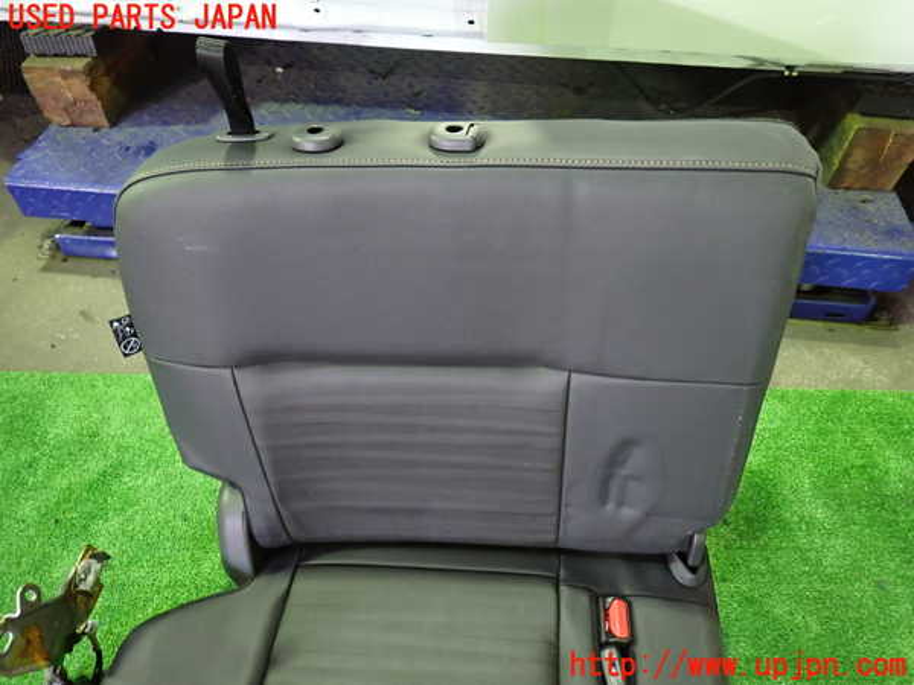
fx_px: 660
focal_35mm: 25
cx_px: 457
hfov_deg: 69.4
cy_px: 342
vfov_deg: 54.9
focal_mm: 4.5
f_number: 2
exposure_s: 1/25
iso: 800
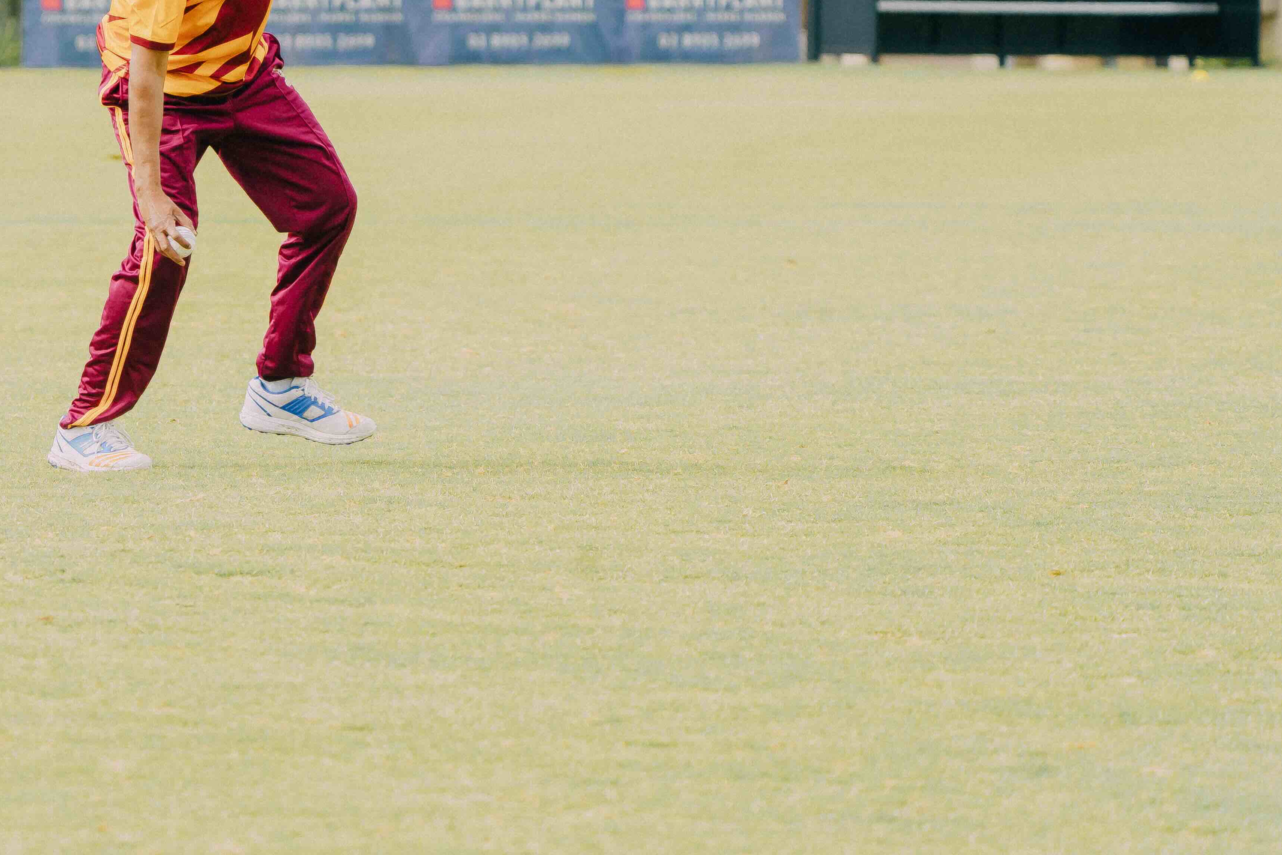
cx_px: 230
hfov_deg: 5.5
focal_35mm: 375
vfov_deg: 3.7
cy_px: 118
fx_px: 13354
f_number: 6.3
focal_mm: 214
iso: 500
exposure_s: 1/1000
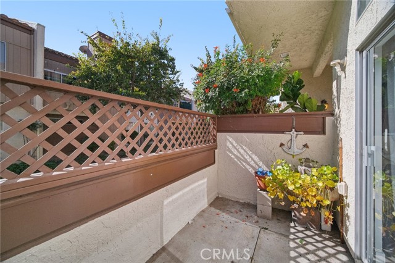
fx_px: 154
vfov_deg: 81.1
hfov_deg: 104.3
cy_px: 132
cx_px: 198
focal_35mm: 14
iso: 160
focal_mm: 9
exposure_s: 1/180
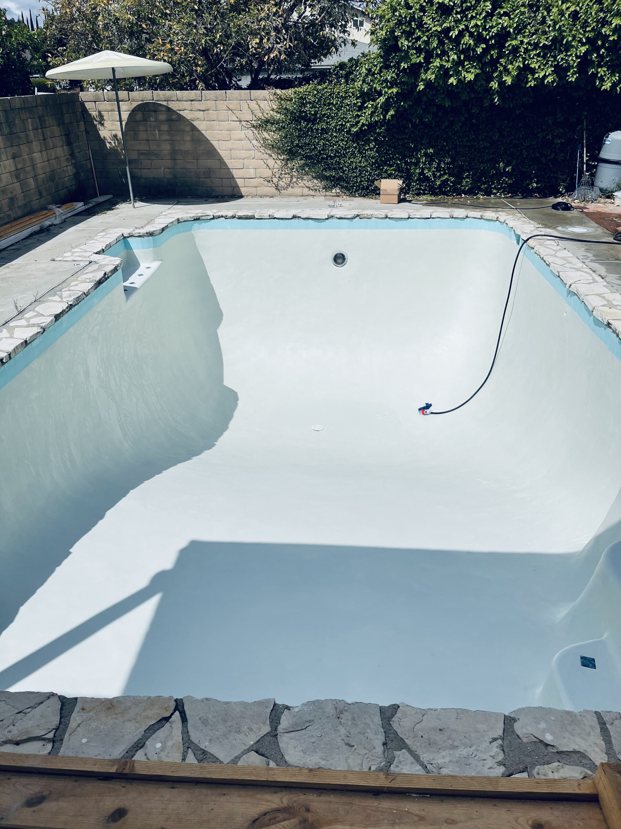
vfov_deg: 67.3
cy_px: 414
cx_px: 310
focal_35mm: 26
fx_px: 622
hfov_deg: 53.1
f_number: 1.6
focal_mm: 5.1
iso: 32
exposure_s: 1/13514
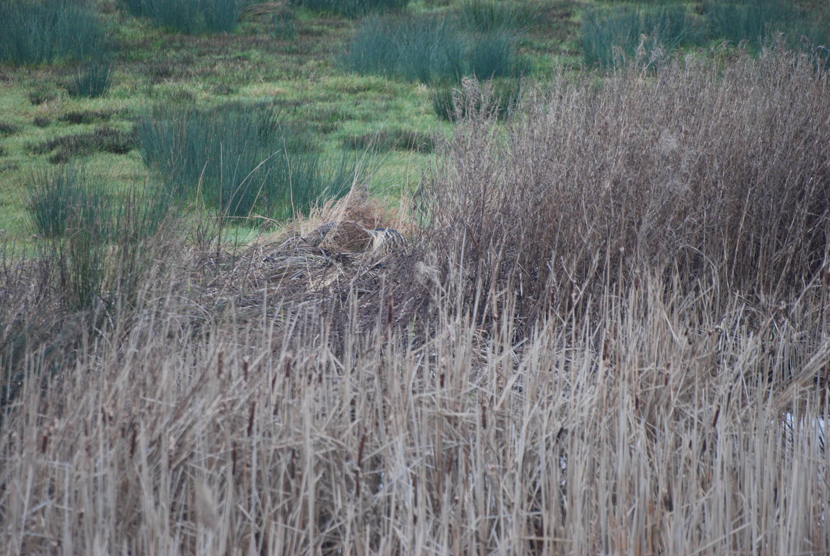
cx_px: 415
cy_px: 278
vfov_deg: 3.4
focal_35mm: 405
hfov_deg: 5.1
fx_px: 9348
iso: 400
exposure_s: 1/200
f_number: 5.6
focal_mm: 270
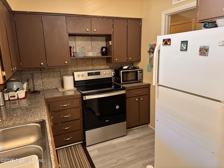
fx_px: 155
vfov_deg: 56.8
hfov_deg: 71.6
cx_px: 112
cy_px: 84
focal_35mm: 24
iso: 640
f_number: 1.78
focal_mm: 6.76
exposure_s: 1/60
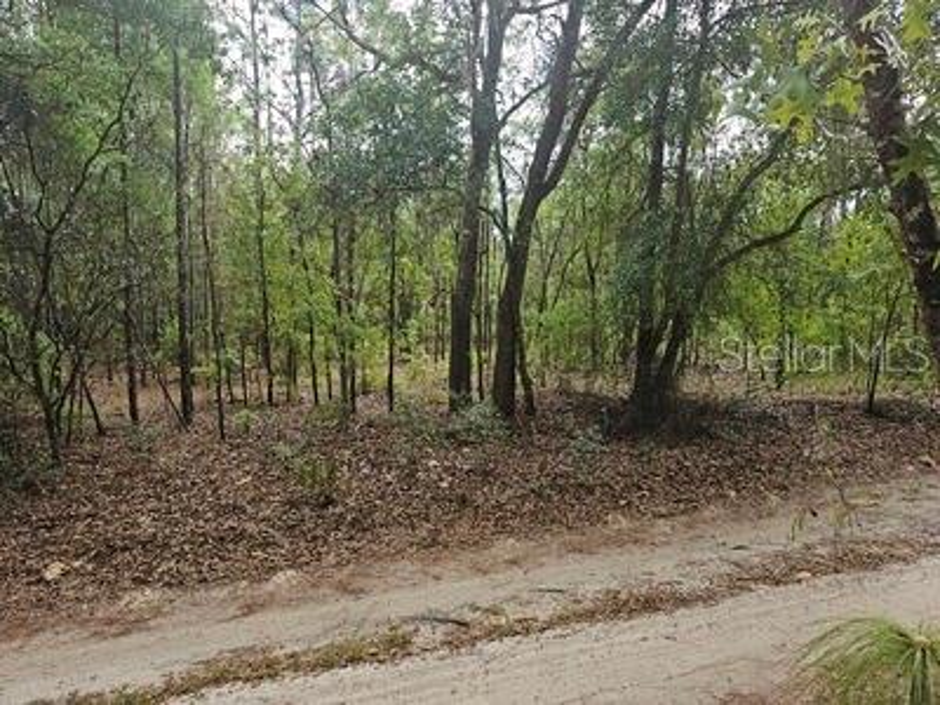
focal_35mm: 23
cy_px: 352
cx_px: 470
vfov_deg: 58.9
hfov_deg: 73.9
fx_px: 625
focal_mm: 6.3
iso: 20
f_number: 1.7
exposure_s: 1/60
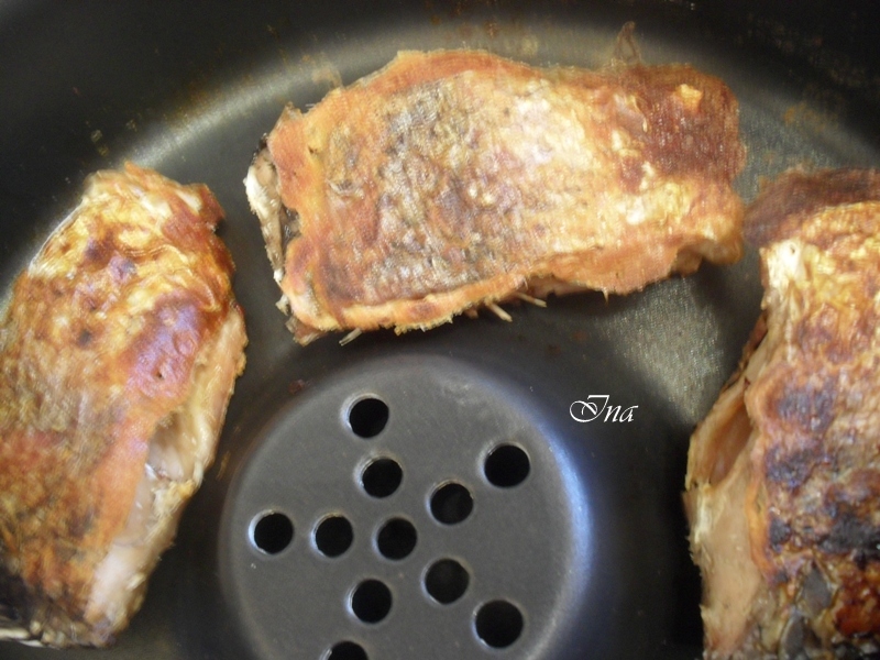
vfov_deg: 40.7
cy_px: 330
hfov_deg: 52.6
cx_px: 440
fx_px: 890
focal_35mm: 35
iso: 200
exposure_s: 1/2
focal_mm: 6.3
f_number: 3.2
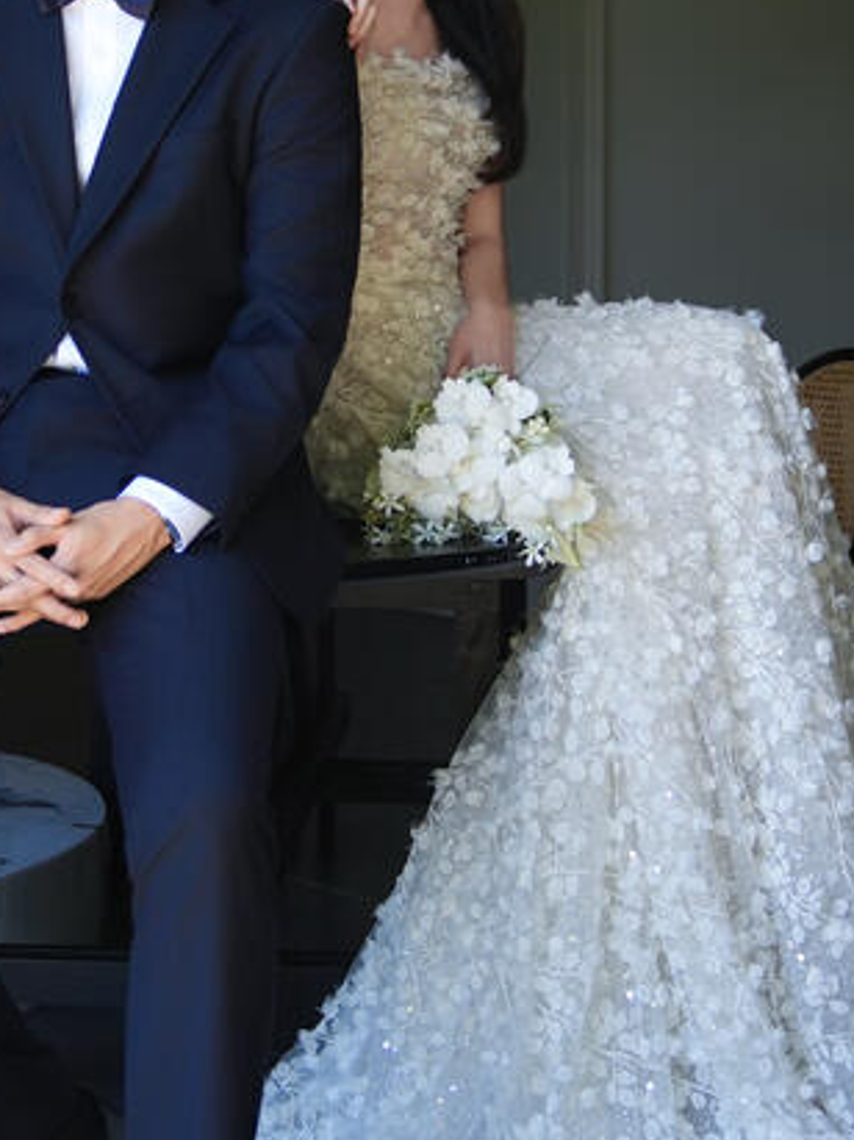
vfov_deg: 19.4
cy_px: 341
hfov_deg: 14.6
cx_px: 227
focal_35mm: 101
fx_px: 3324
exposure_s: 1/500
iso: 320
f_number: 2.8
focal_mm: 36
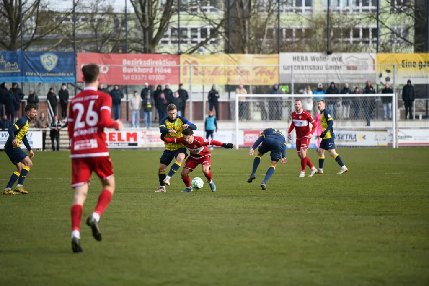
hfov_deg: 10.3
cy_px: 143
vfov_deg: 6.9
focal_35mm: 200
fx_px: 2382
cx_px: 214
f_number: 2.8
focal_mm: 200
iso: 500
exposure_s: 1/2500
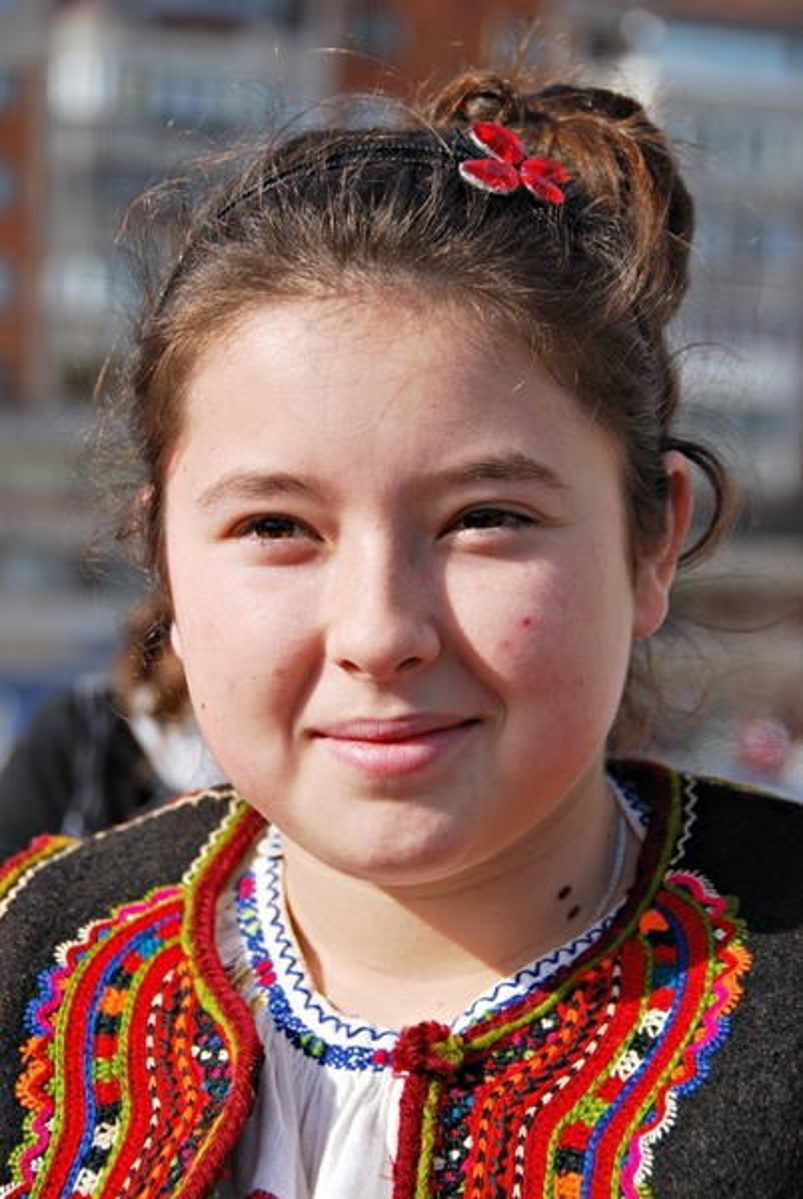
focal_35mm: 120
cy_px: 600
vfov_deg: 17.0
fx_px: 4001
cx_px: 402
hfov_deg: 11.5
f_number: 5.6
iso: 200
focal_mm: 80
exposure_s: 1/1250
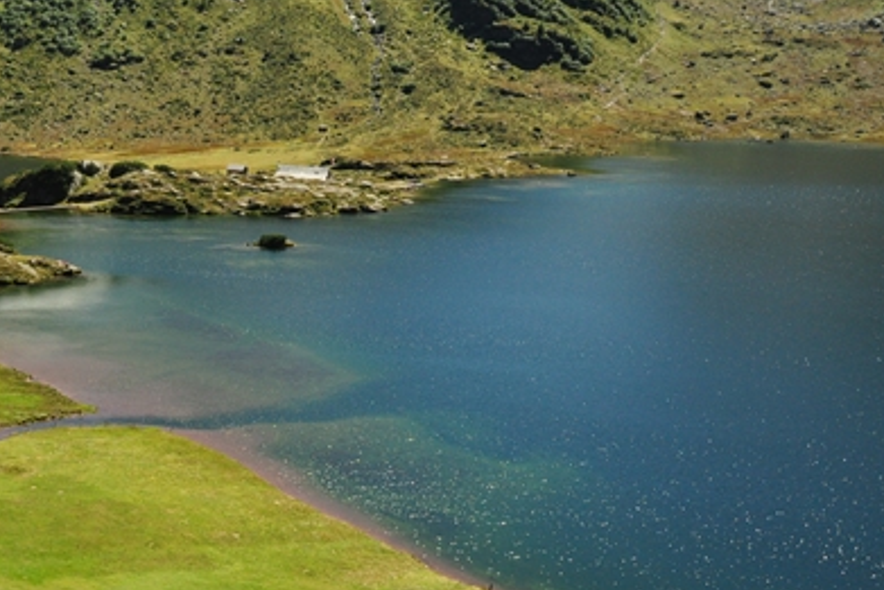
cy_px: 384
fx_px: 1204
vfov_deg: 27.4
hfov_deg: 38.7
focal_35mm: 49
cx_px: 171
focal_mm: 20
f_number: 13
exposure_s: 1/640
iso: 800
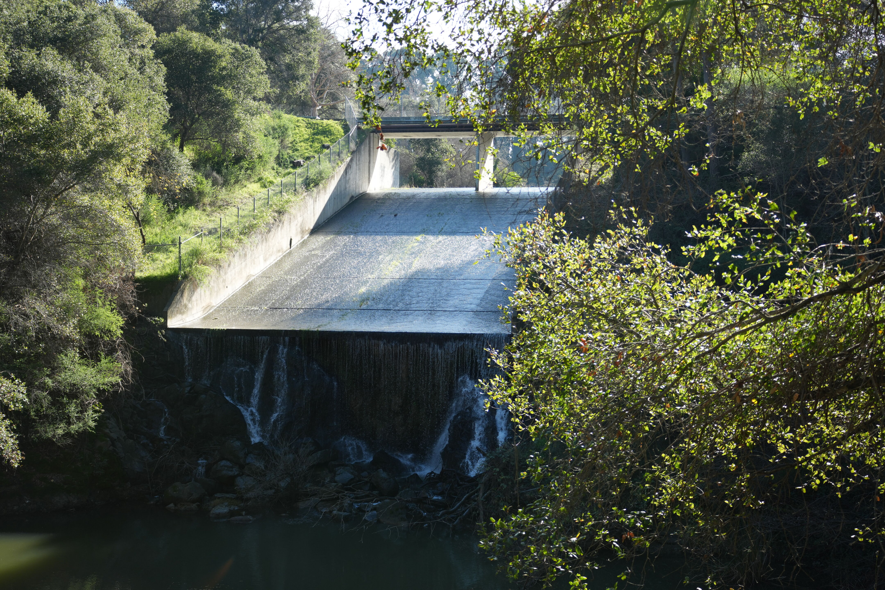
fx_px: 1082
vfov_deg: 30.5
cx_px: 442
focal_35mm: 44
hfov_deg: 44.5
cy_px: 295
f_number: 5
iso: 400
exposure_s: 1/500
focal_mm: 44
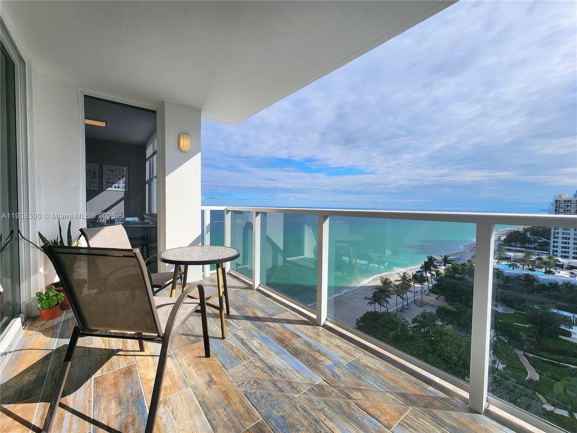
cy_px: 216
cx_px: 288
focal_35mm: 13
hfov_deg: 106.2
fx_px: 217
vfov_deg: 89.9
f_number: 2.2
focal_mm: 2.2
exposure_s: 1/2500
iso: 50
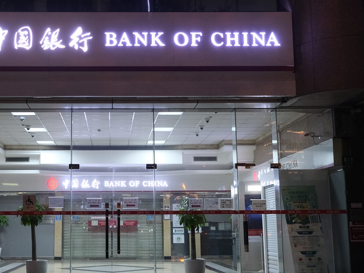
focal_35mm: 51
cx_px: 117
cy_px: 136
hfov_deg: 37.0
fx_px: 536
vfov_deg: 28.5
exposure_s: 1/28
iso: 1600
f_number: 3.2
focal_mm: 20.5
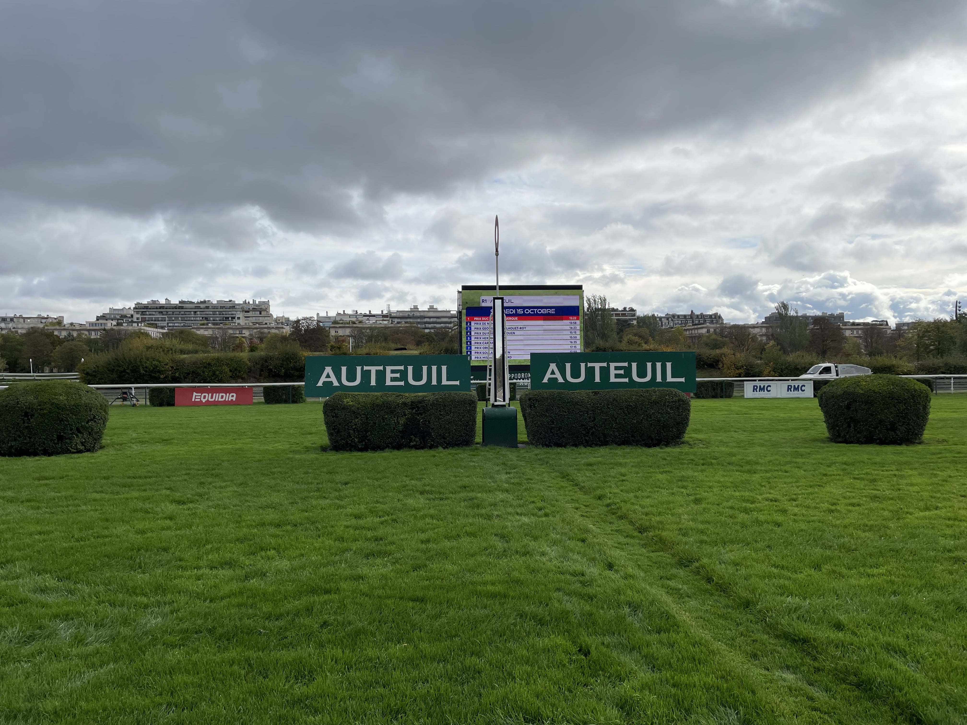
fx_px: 726
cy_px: 362
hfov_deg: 67.3
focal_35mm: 26
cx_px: 484
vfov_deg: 53.1
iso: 32
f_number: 1.6
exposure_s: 1/4132
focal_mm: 4.2
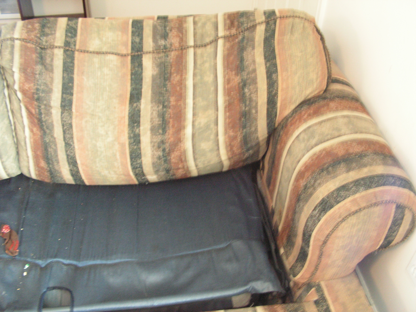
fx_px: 433
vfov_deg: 39.7
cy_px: 156
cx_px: 208
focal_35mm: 36
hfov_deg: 51.4
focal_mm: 6
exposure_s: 1/4
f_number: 3.2
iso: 160
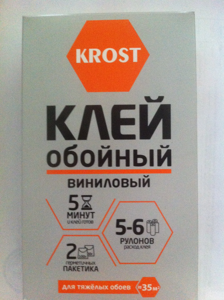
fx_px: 303
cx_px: 112
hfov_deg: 40.6
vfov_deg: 52.7
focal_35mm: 35
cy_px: 150
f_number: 2.8
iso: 640
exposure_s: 1/15
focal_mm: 3.85
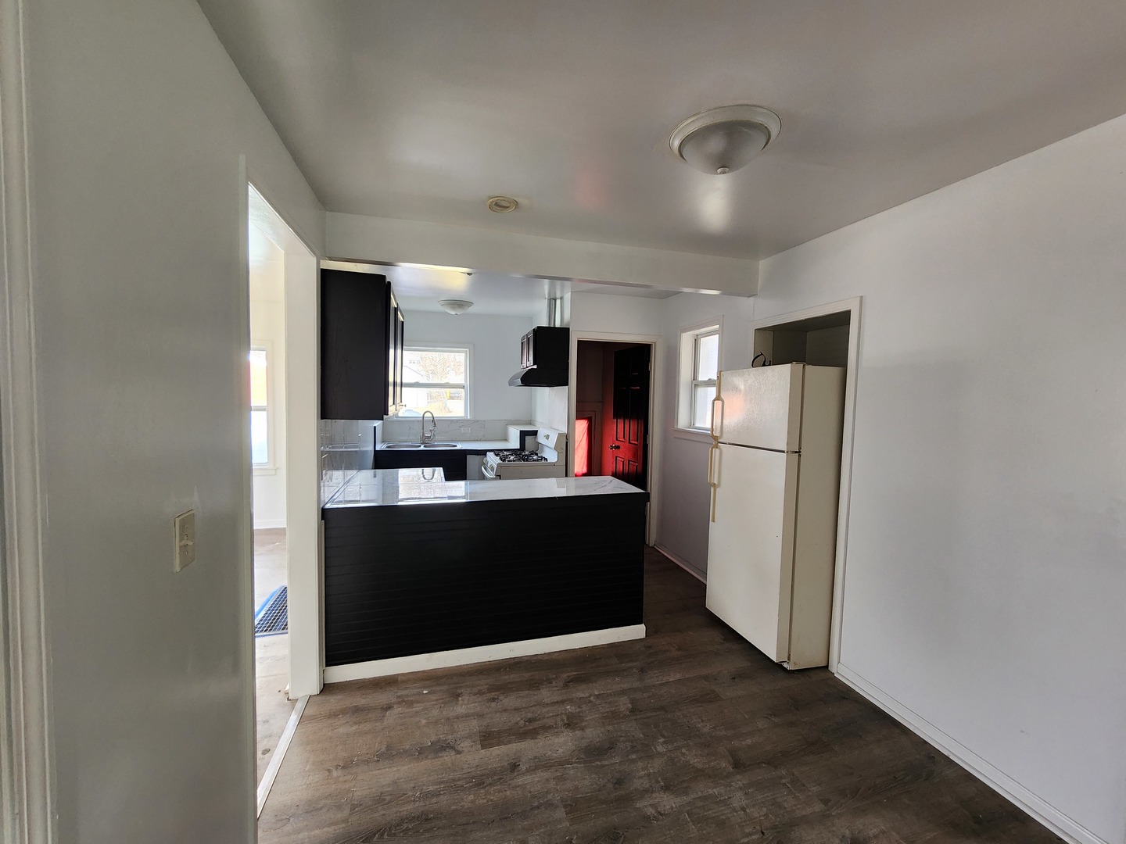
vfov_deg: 89.9
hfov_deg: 106.2
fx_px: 423
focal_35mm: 13
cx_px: 563
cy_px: 422
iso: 200
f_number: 2.2
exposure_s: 1/60
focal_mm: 2.2
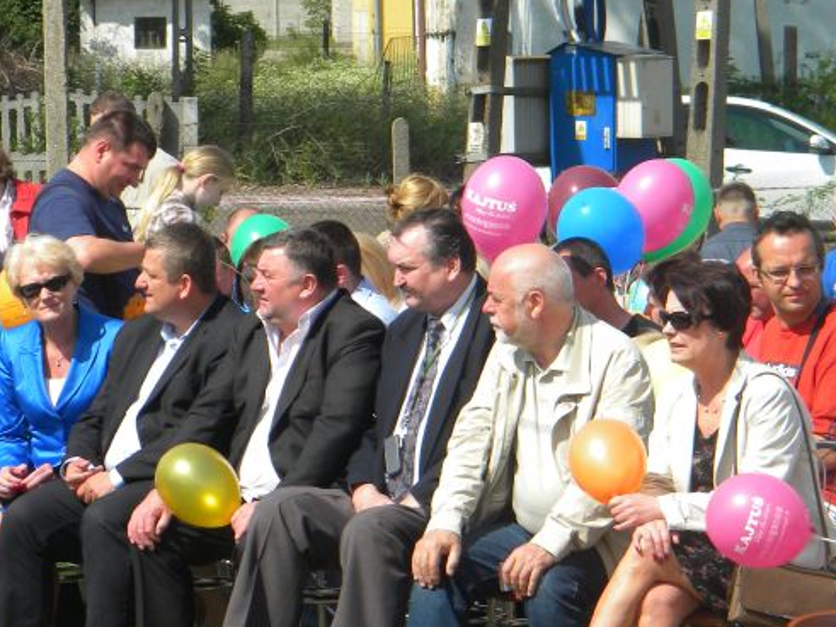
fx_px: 4129
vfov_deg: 8.7
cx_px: 477
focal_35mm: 171
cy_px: 361
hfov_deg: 11.6
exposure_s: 1/556
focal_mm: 19
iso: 80
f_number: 4.7
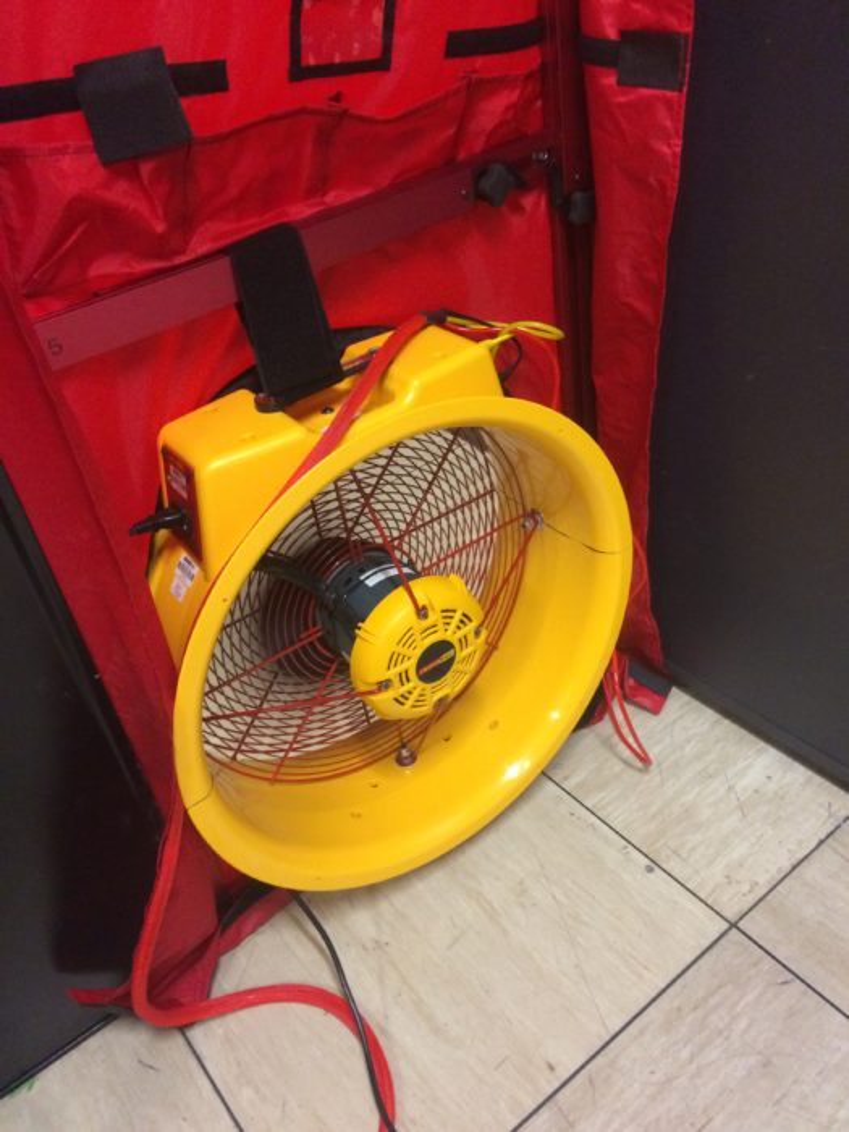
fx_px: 948
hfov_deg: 48.2
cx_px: 424
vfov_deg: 61.7
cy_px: 566
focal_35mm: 29
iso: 320
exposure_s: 1/30
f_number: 2.2
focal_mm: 4.15
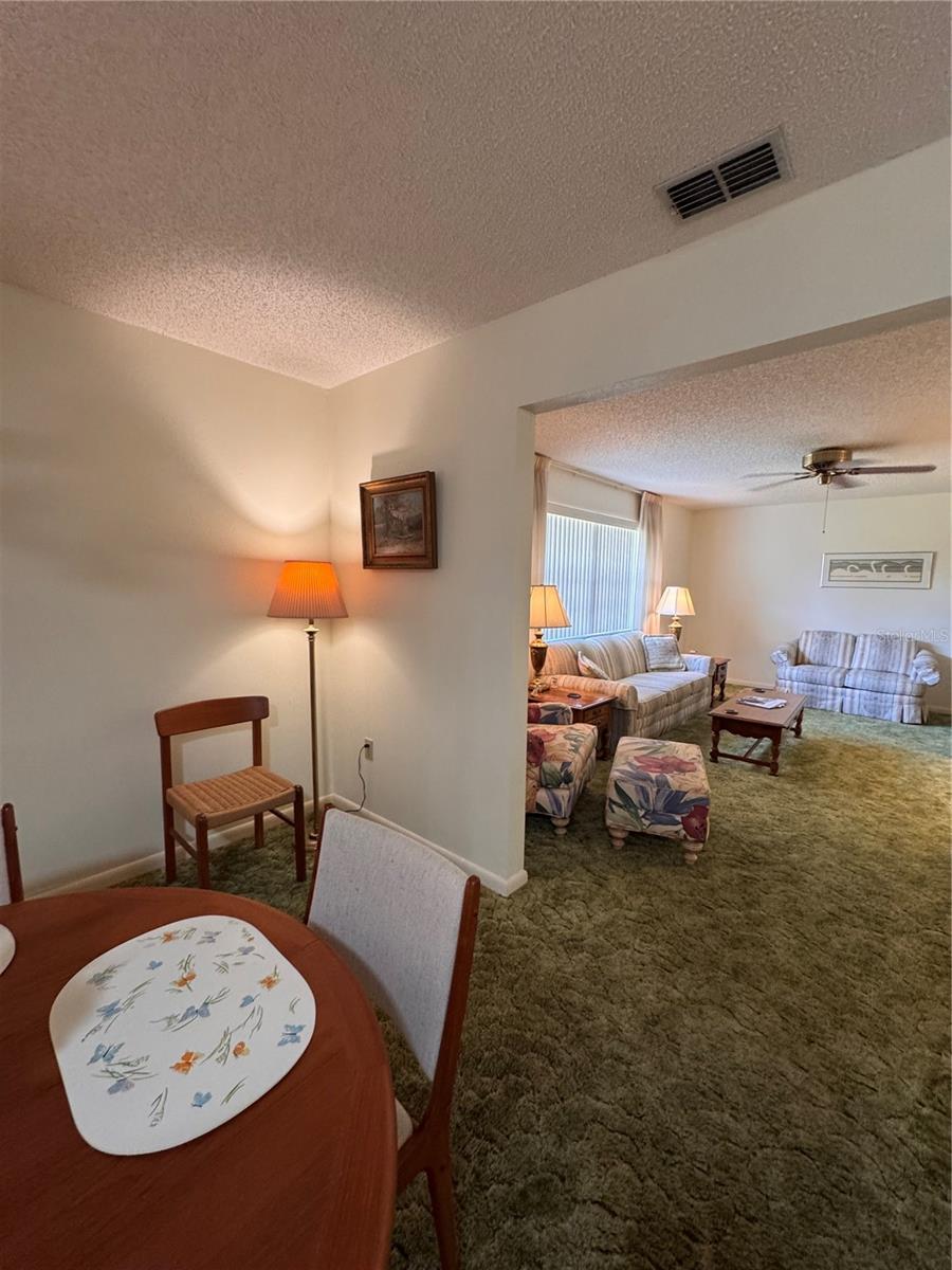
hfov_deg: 85.7
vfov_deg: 102.1
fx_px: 513
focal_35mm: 14
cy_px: 635
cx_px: 476
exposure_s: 1/60
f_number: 2.2
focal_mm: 2.22
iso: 320
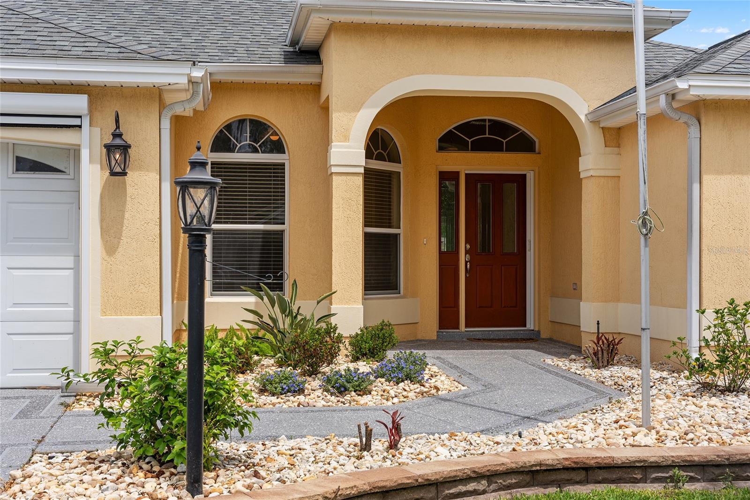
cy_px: 250
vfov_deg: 28.7
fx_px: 977
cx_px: 375
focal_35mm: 47
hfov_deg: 42.0
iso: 200
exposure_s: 1/800
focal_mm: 46.9
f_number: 7.1
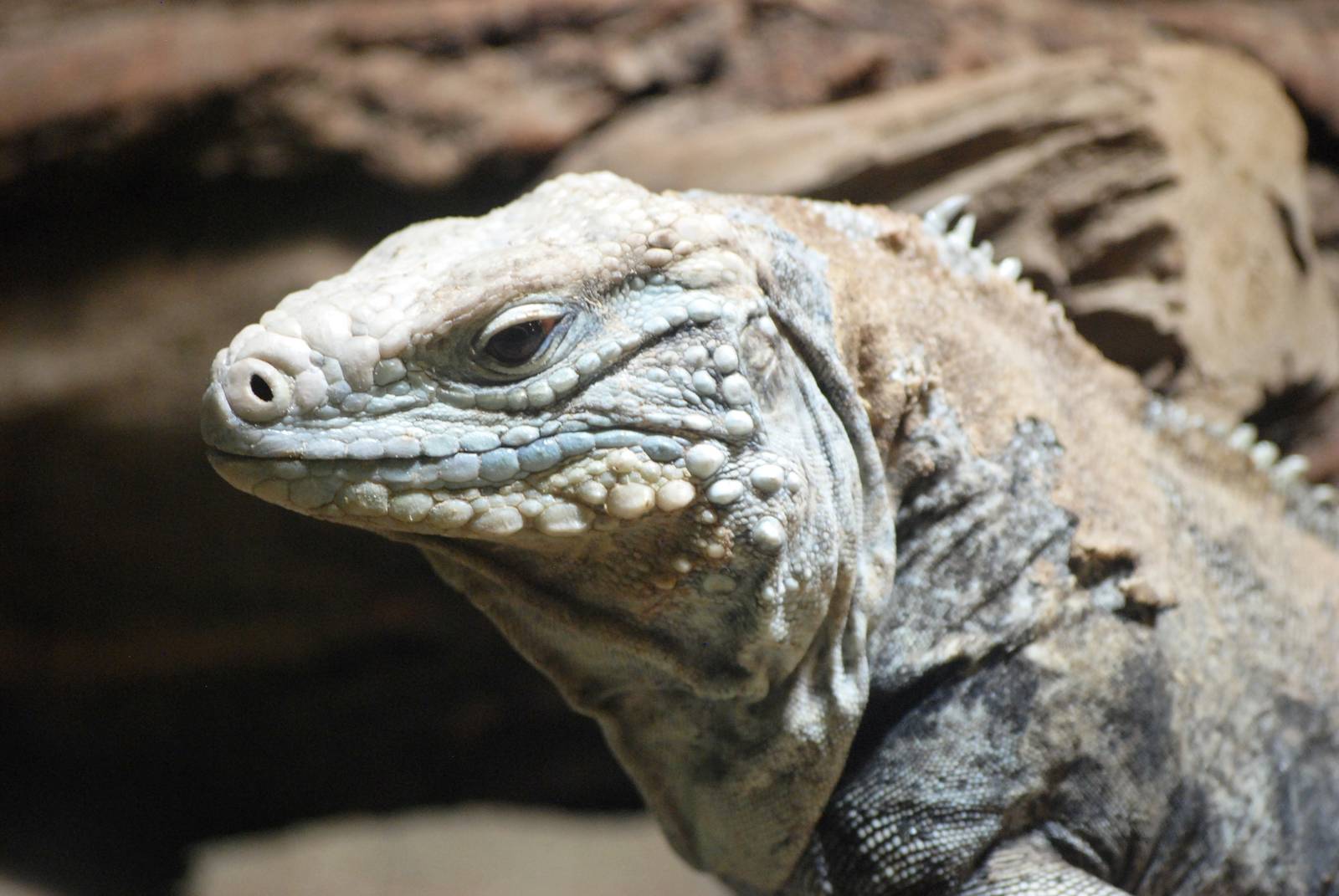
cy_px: 448
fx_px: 9496
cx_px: 670
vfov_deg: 5.4
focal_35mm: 255
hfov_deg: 8.1
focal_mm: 170
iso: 1000
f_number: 4.8
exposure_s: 1/200
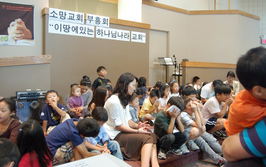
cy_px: 79
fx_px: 225
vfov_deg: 40.6
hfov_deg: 61.2
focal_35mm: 31
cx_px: 133
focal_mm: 20
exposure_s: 1/15
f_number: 3.8
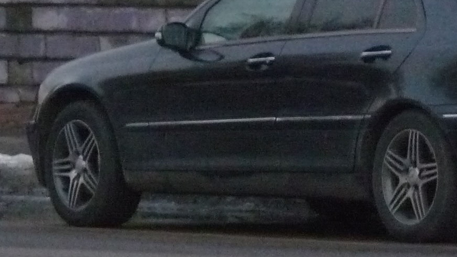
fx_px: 7742
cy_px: -53
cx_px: 420
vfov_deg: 1.9
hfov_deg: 3.4
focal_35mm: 639
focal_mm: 32
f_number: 3.7
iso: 800
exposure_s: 1/80
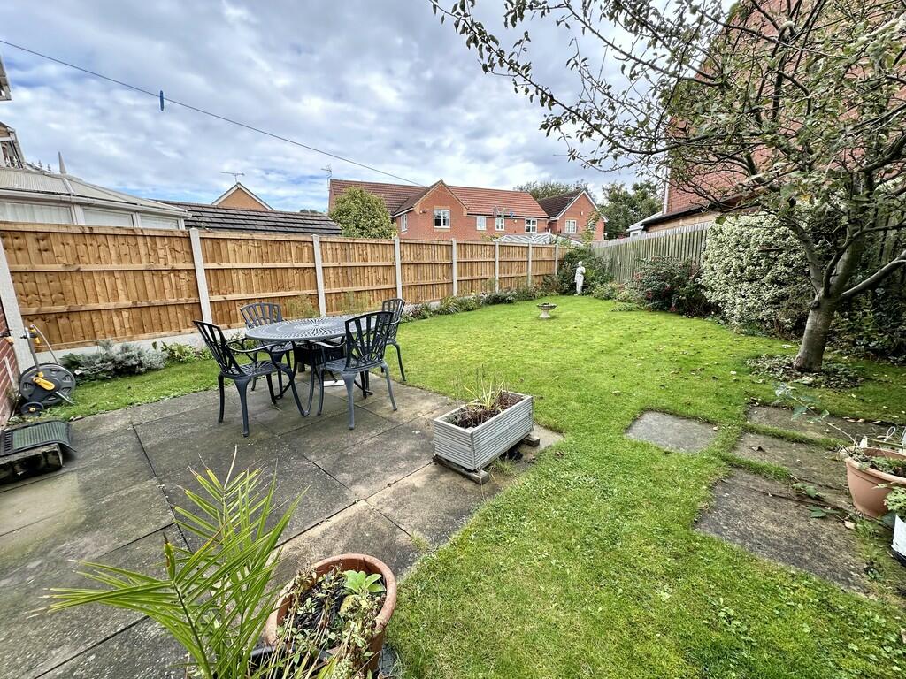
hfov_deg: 102.1
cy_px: 340
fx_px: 366
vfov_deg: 85.7
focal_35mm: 14
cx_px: 453
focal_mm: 2.22
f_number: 2.2
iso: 40
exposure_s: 1/176
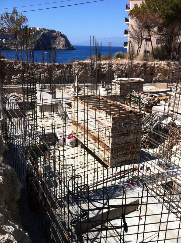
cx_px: 90
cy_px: 122
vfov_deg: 52.7
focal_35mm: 35
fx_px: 245
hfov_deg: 40.6
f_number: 2.8
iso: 80
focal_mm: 3.85
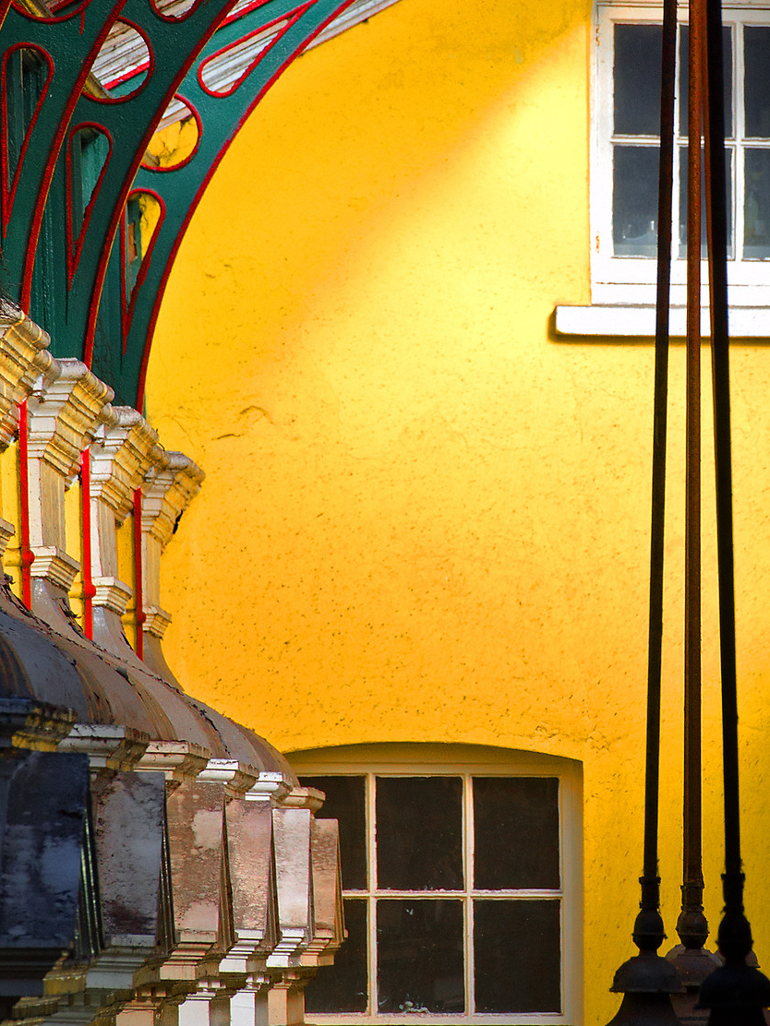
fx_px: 19337
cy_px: 396
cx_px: 672
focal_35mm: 652
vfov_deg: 3.0
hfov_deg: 2.3
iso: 500
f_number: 10
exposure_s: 1/200
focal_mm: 210
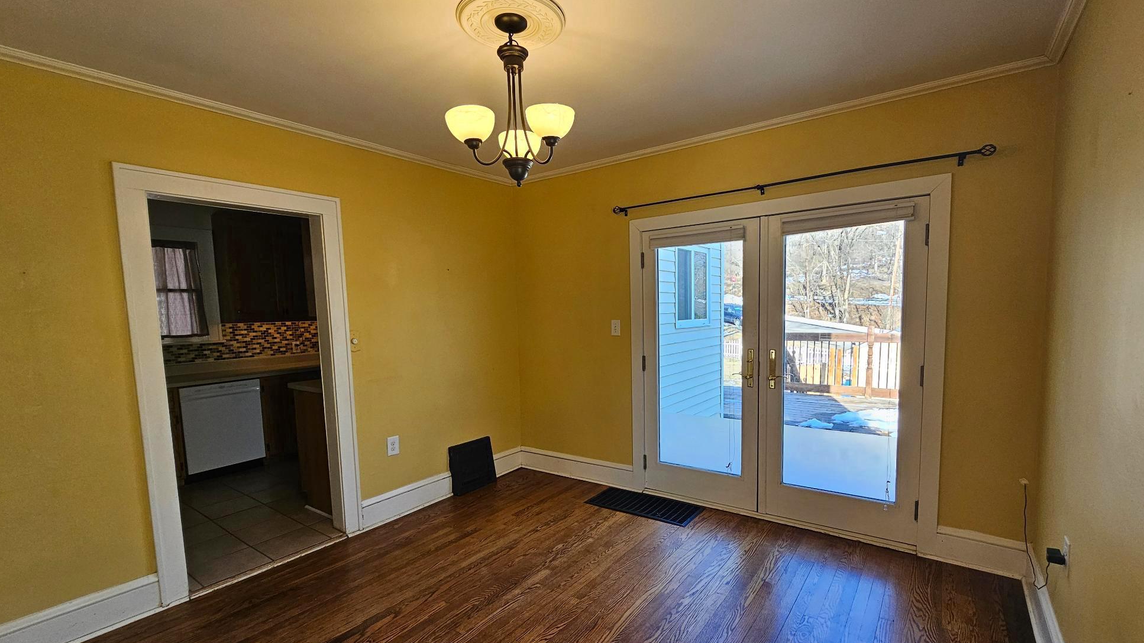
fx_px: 455
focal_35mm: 15
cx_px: 582
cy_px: 358
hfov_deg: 103.0
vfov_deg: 70.3
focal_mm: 2.2
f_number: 2.2
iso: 80
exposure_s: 1/120
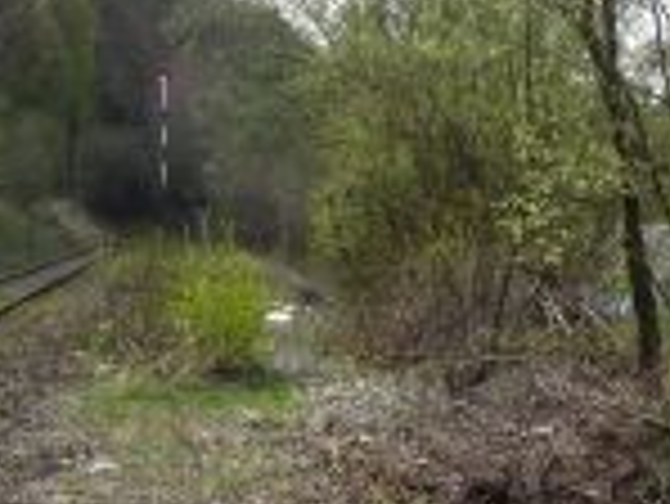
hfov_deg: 19.1
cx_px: 346
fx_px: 1995
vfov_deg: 14.3
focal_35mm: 103
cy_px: 135
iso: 100
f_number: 4
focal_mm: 5.2
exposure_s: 1/320
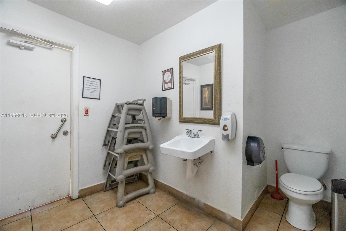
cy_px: 116
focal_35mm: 15
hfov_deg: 100.4
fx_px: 144
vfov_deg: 77.3
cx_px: 173
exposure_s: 1/160
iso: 5000
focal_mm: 10
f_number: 4
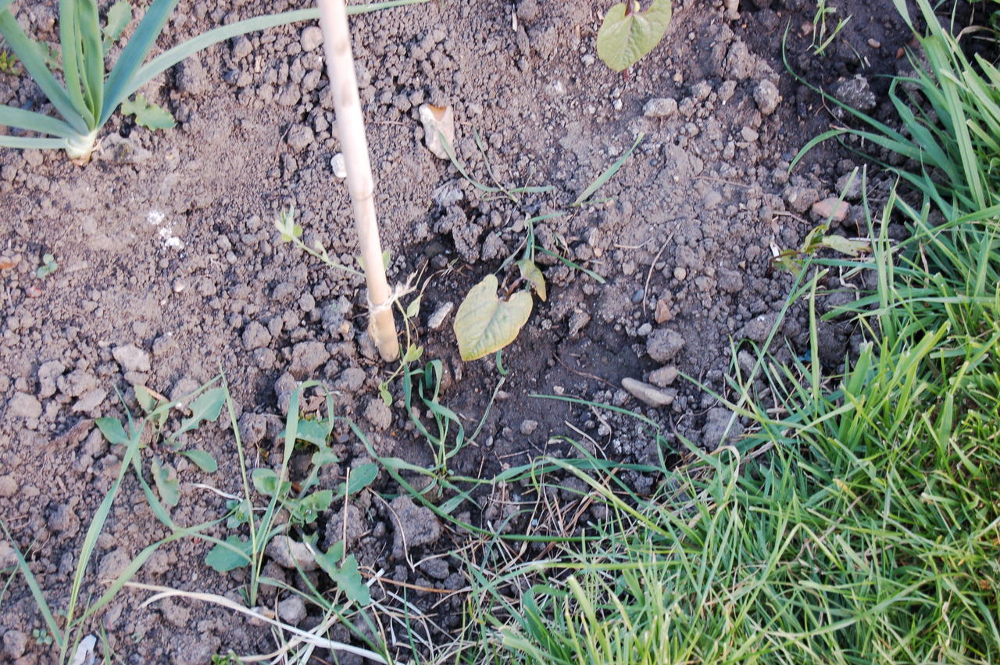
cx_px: 500
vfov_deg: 16.5
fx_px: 2290
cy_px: 332
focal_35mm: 82
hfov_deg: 24.6
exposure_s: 1/80
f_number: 5.6
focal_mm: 55
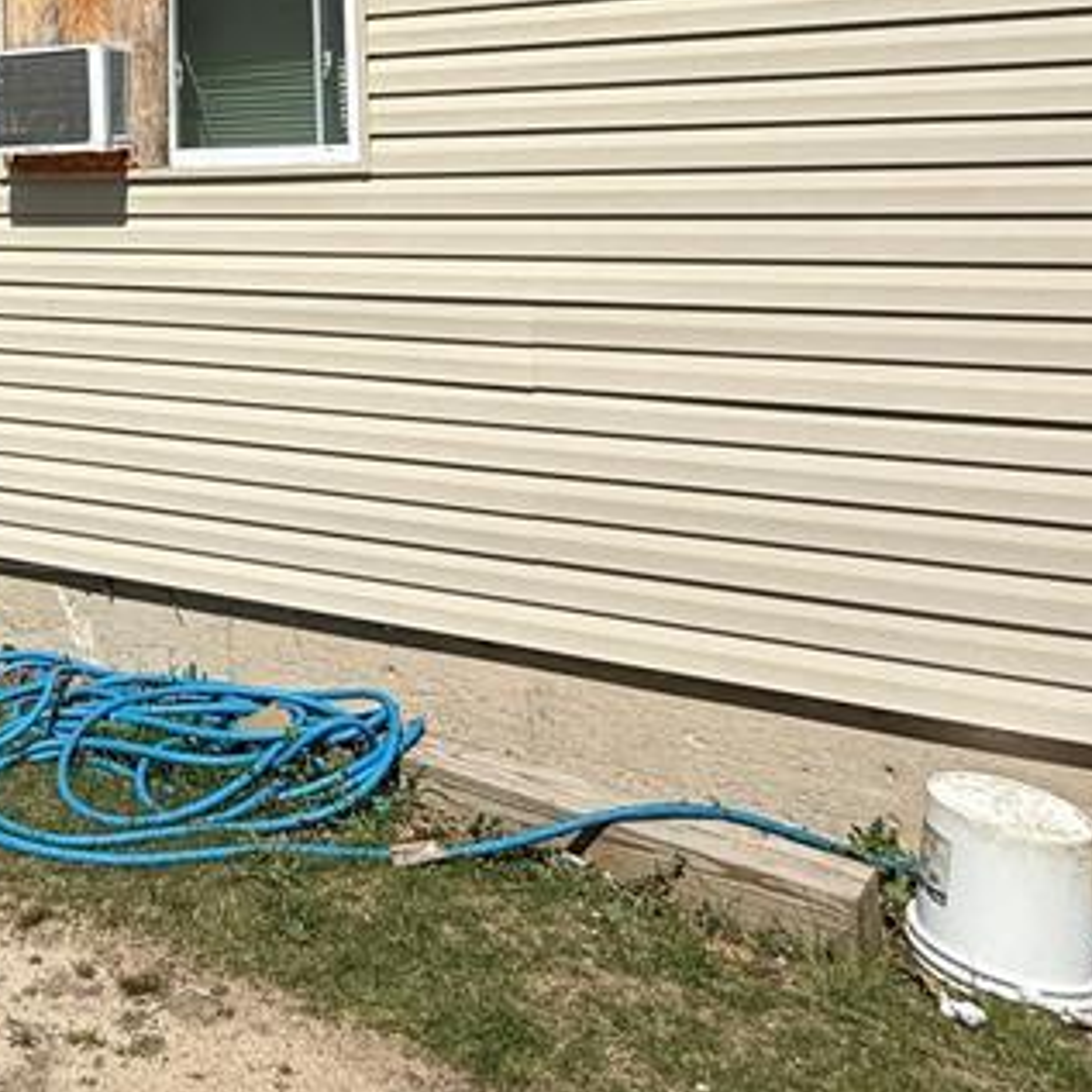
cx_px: 59
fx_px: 1428
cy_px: 52
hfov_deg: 38.2
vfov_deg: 38.2
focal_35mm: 40
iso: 50
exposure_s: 1/5155
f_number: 2.2
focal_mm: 2.22
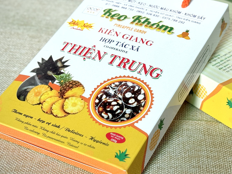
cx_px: 154
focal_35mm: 73
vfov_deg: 20.1
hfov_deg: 26.5
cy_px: 76
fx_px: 489
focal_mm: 6.76
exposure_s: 1/111
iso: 100
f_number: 1.78
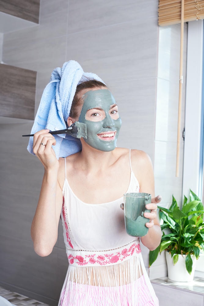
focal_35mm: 50
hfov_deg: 27.0
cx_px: 102
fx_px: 424
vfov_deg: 39.6
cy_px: 153
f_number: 4.5
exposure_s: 1/125
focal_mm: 50
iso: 100
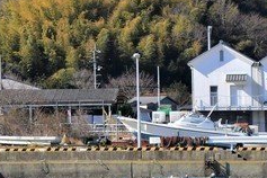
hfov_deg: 5.8
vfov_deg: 3.9
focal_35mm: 352
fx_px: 2610
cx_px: -140
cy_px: -32
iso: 320
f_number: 8
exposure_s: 1/1250
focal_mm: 58
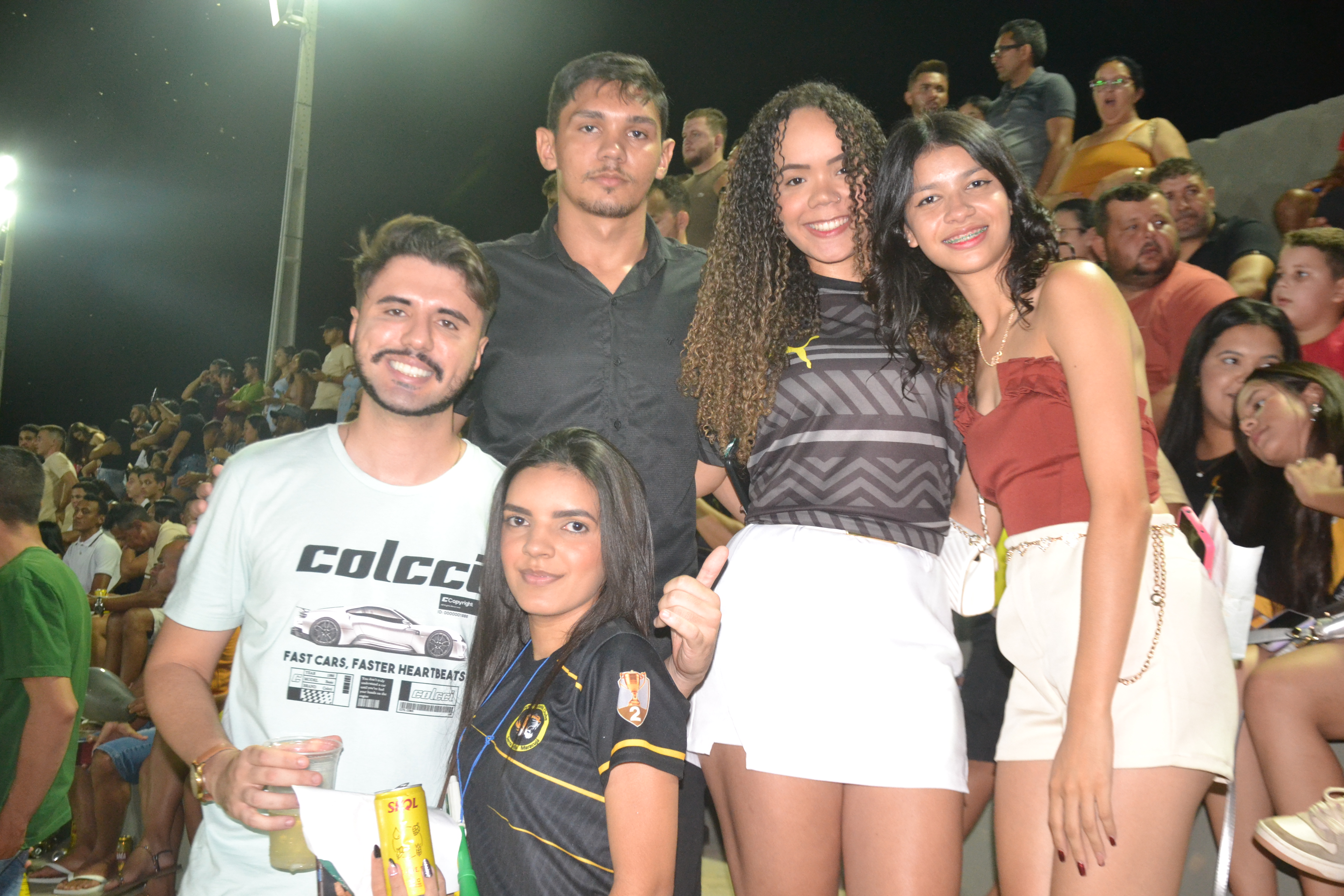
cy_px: 448
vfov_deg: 34.2
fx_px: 1456
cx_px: 672
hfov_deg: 49.6
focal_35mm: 39
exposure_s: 1/60
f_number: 4
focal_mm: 26
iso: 2000
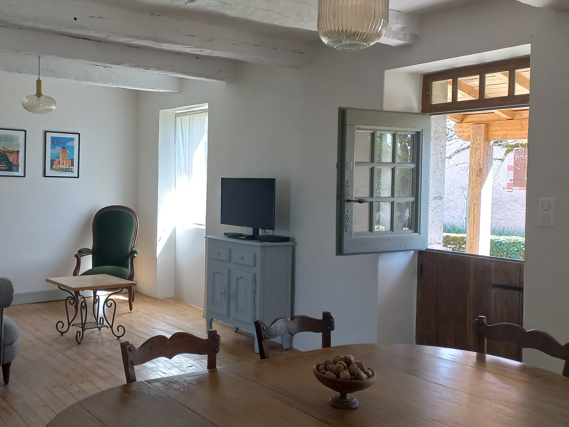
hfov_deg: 47.7
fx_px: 625
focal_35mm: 38
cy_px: 197
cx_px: 164
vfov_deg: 37.7
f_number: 1.8
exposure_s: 1/50
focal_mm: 4.6
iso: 80
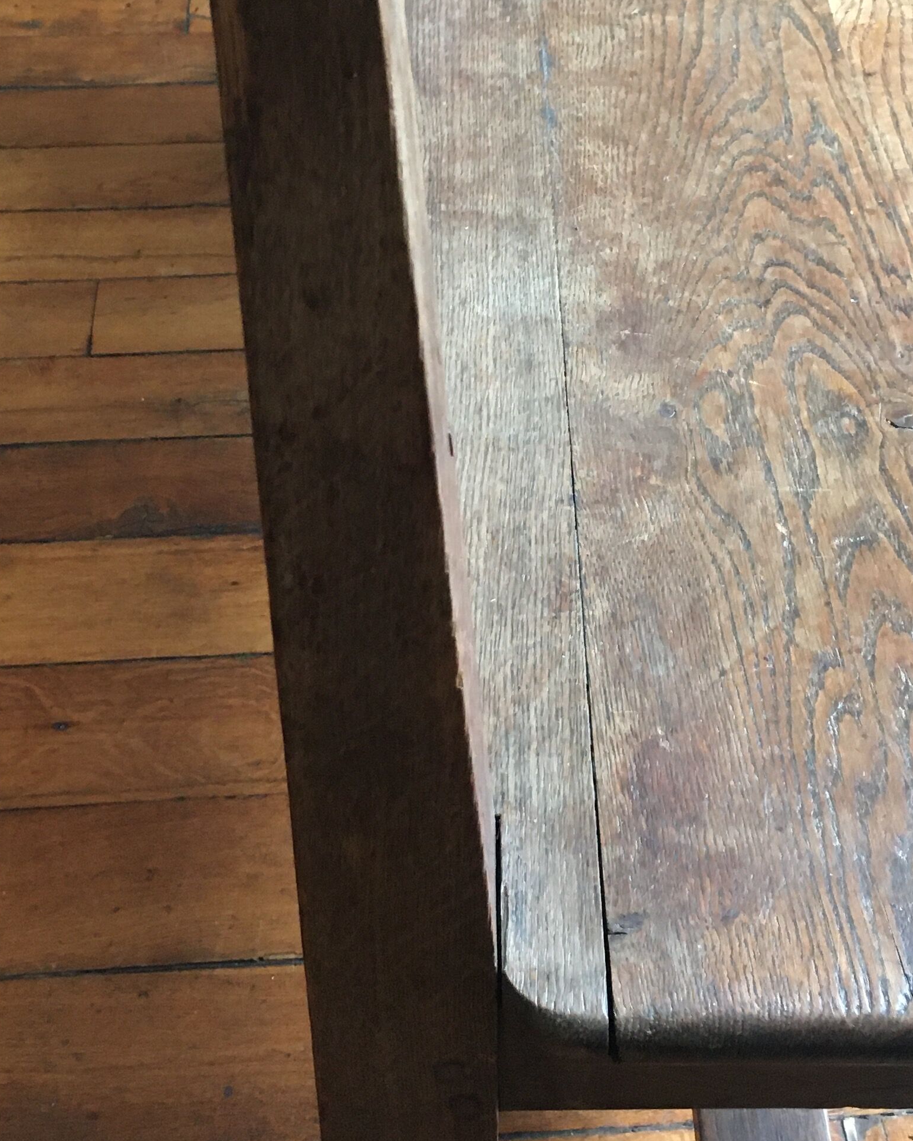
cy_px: 442
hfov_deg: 25.8
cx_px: 440
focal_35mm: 59
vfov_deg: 31.8
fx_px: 1992
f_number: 2.2
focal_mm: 4.15
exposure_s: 1/33
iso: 200
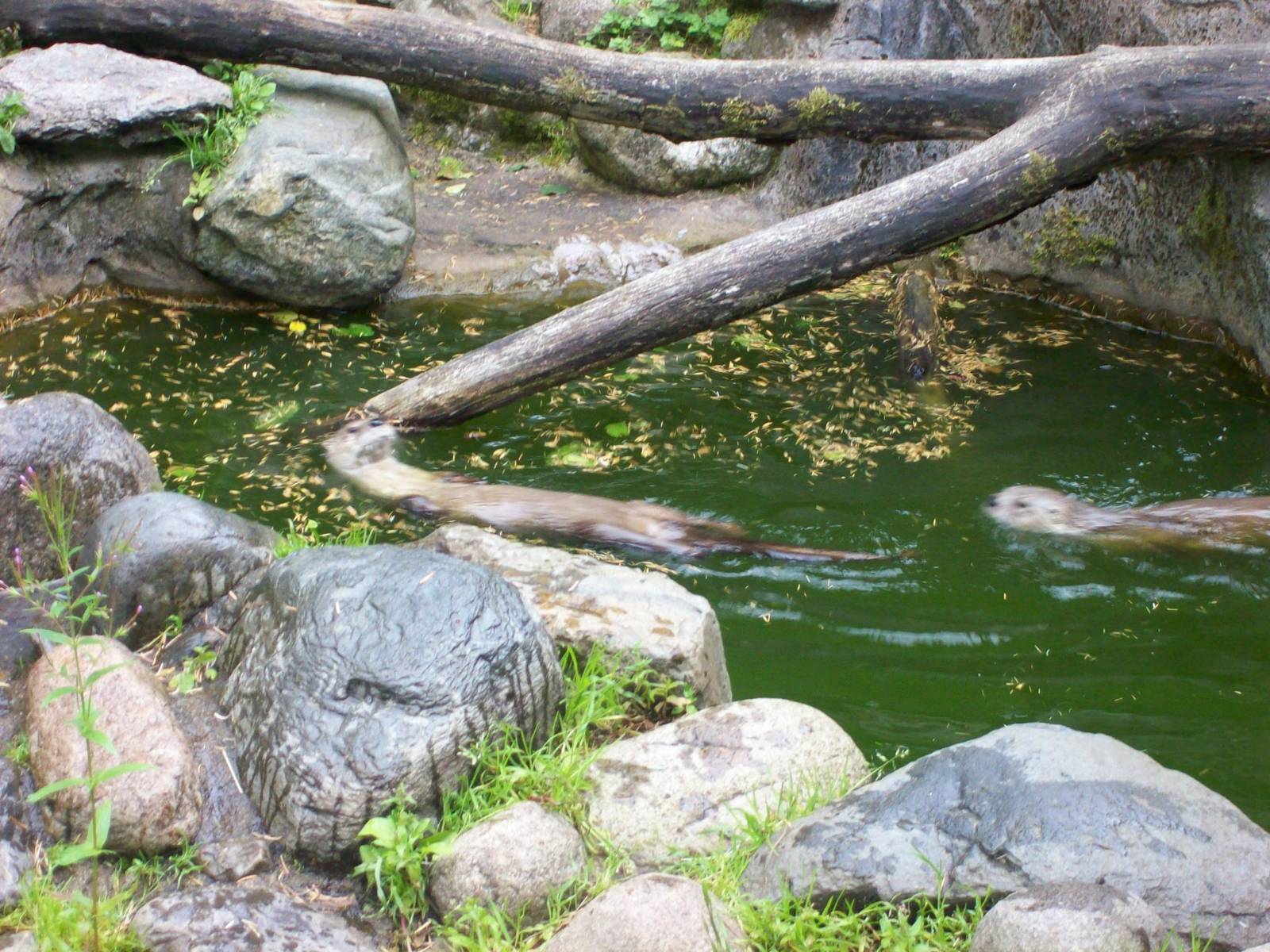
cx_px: 635
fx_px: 3962
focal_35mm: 108
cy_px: 476
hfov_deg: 18.2
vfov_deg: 13.7
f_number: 4.8
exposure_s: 1/35.8
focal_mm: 18
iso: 160
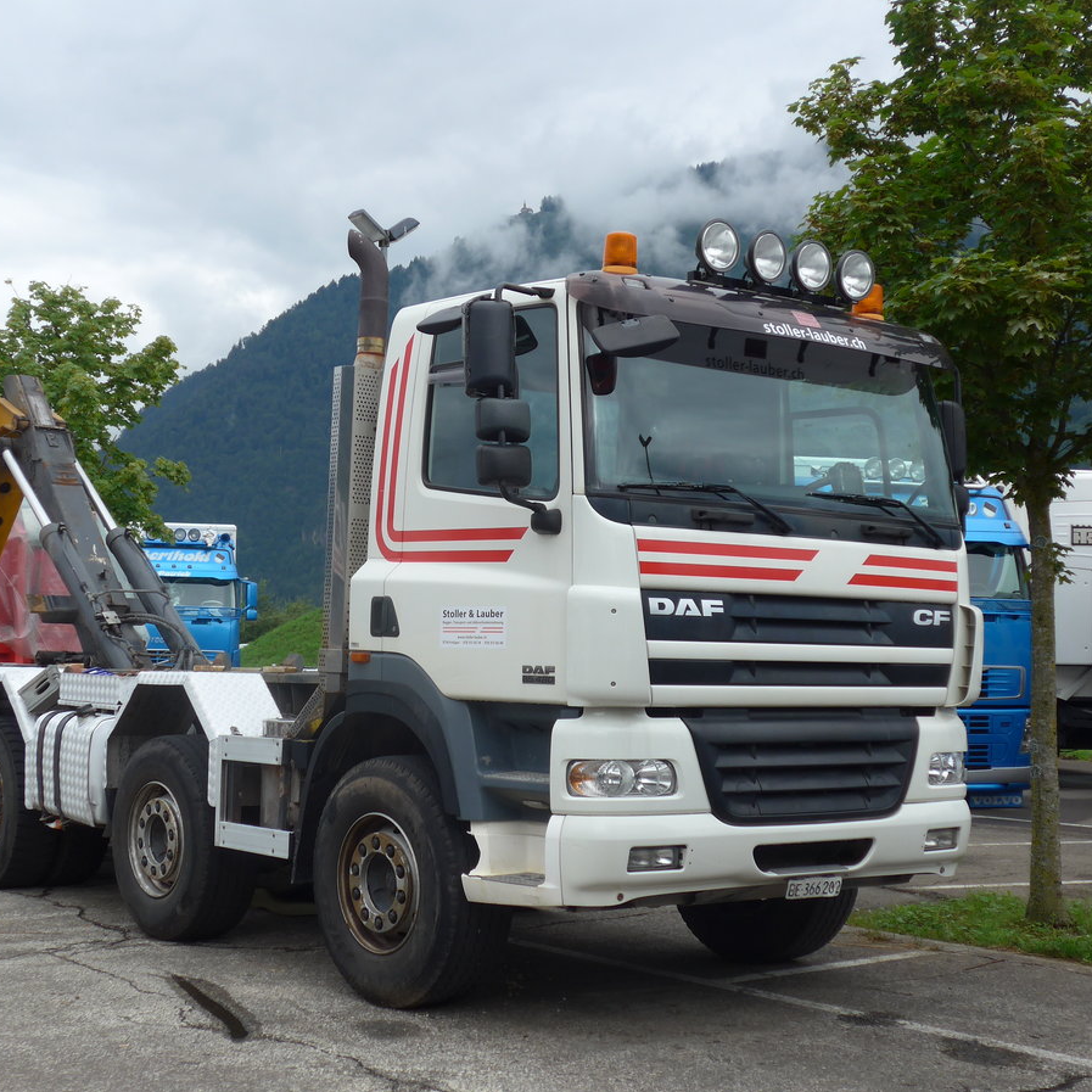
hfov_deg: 32.7
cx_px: 461
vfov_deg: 32.8
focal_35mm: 52
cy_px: 547
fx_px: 1856
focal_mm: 9
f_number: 2.8
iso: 80
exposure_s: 1/640
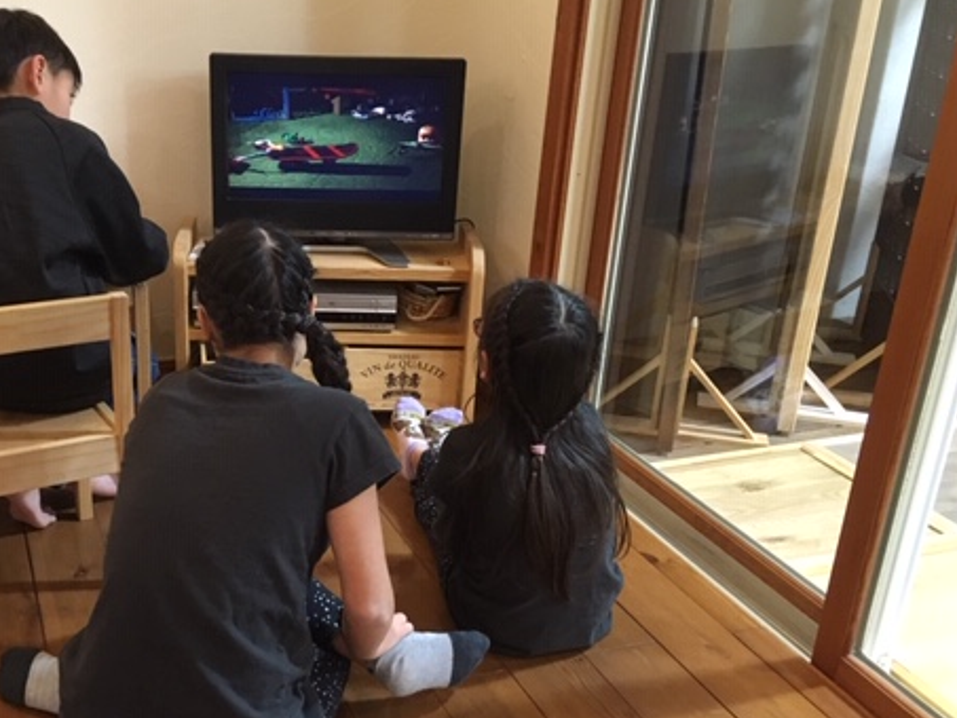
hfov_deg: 45.2
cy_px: 420
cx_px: 334
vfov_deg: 35.1
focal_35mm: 41
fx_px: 1134
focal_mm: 4.15
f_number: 2.2
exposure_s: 1/20
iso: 200
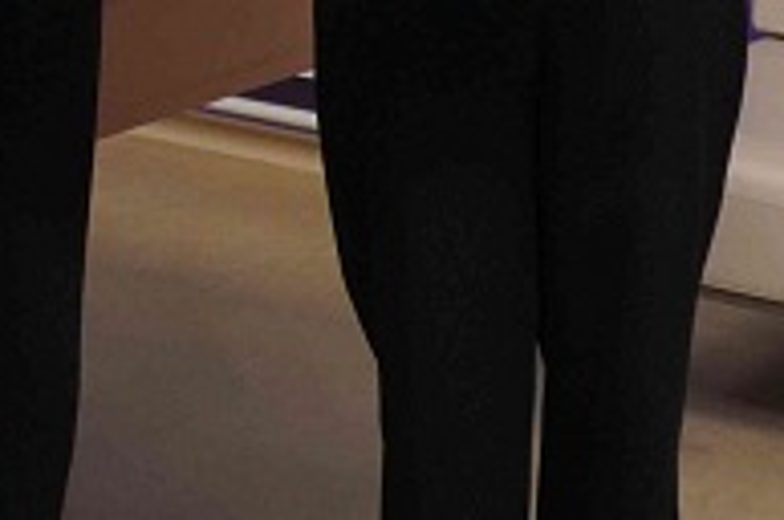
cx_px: -305
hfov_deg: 14.0
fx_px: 3044
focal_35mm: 140
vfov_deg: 9.5
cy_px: -240
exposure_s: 1/160
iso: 1250
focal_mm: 18
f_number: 4
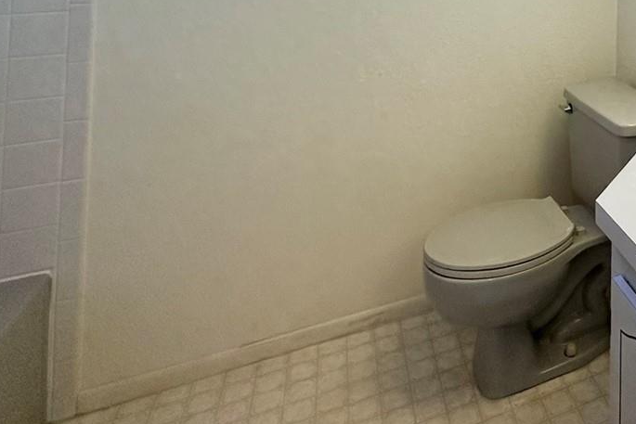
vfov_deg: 31.4
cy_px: -108
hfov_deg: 45.5
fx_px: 601
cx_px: 657
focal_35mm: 34
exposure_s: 1/120
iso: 125
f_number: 2.2
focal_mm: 2.22
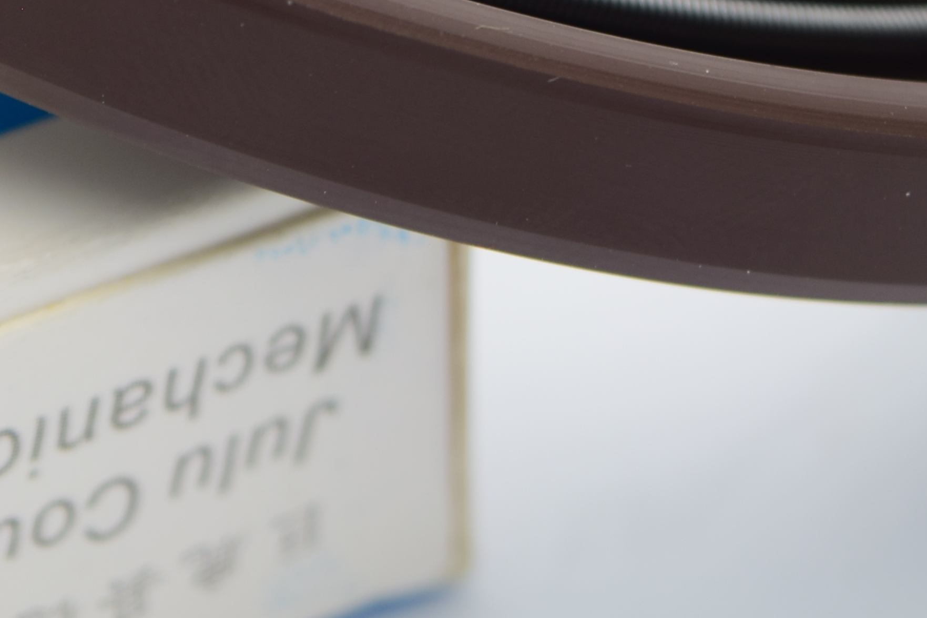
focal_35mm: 245
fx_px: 6309
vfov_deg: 5.6
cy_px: -248
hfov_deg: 8.4
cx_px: 13
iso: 100
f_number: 5.3
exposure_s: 1/13
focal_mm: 48
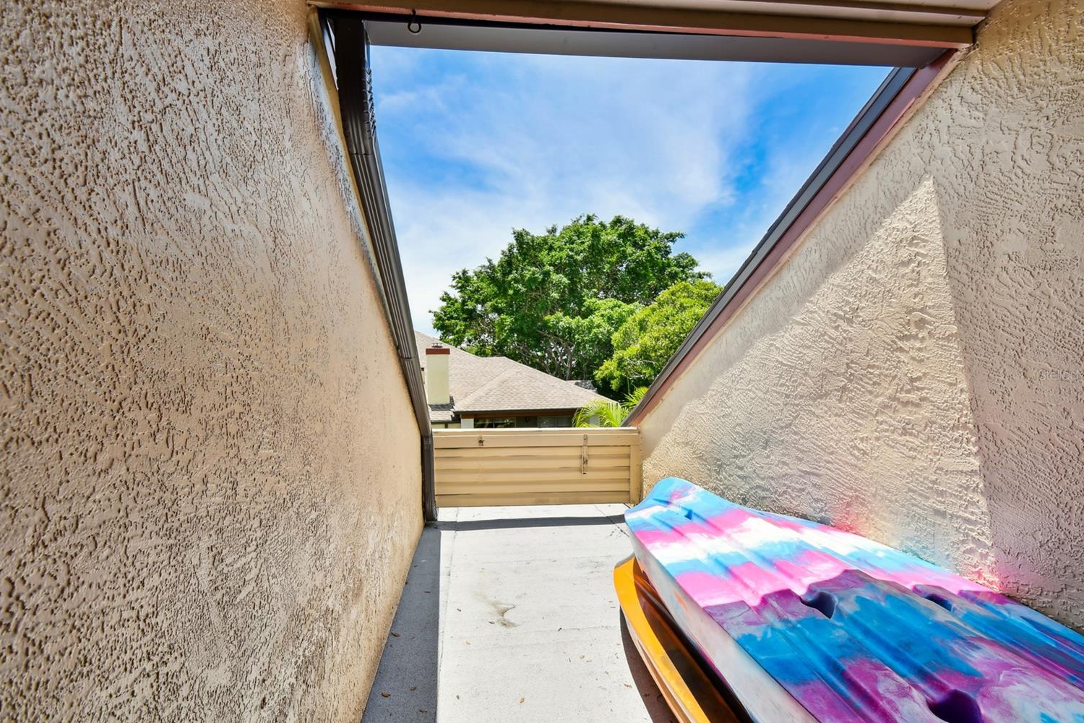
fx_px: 482
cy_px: 375
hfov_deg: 96.7
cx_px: 525
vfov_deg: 73.7
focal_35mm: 16
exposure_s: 1/250
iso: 100
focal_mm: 10
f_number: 7.1
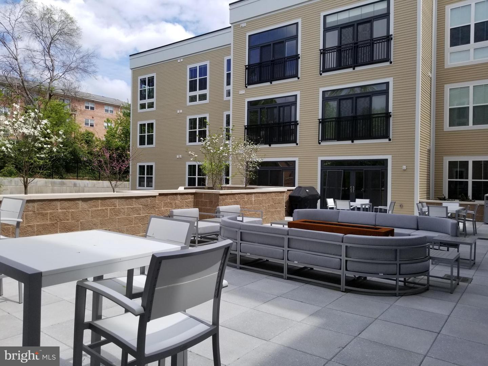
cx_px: 244
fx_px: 367
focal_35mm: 26
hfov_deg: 67.3
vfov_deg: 53.1
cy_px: 183
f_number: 1.7
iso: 50
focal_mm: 4.25
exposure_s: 1/2264
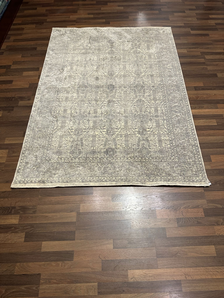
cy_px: 149
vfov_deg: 71.6
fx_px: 207
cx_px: 112
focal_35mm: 24
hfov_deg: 56.8
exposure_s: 1/50
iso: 160
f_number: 1.78
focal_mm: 6.86
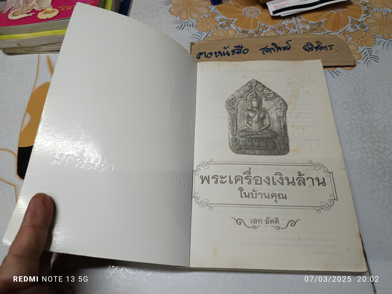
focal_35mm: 24
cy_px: 147
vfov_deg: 56.8
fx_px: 272
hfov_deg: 71.6
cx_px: 196
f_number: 1.7
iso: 879
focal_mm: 5.31
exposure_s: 1/50
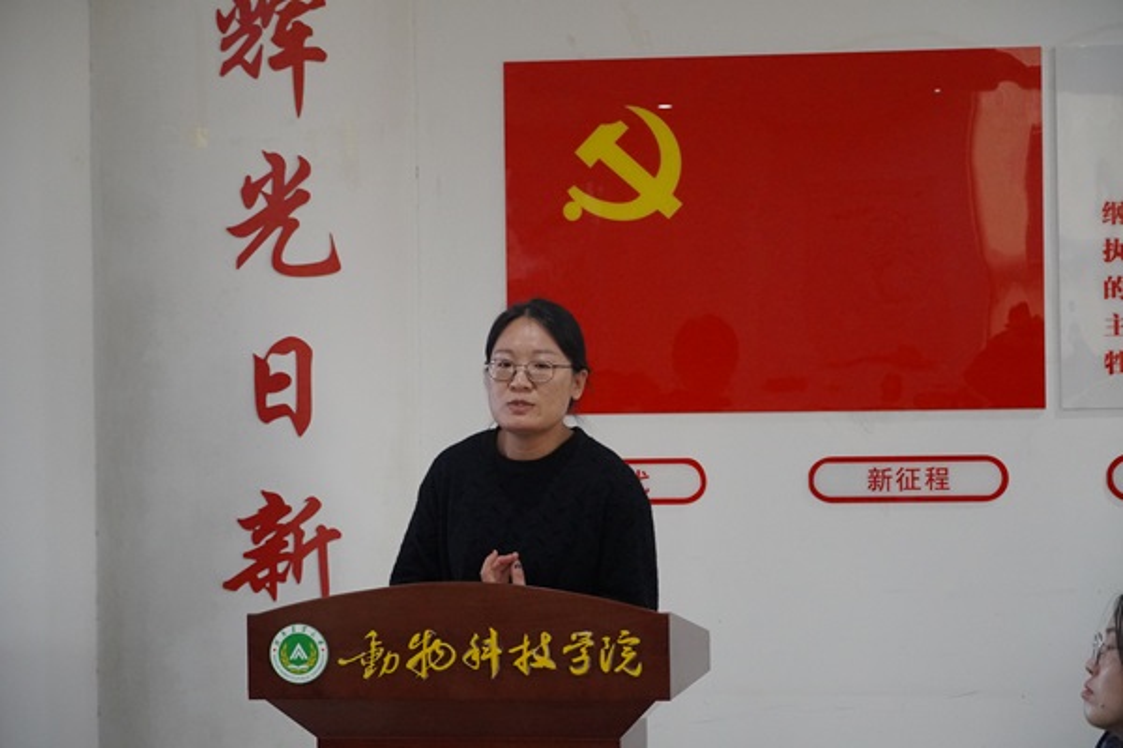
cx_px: 562
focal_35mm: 100
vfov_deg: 13.6
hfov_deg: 20.3
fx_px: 3135
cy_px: 374
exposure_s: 1/160
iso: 6400
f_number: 5.6
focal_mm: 67
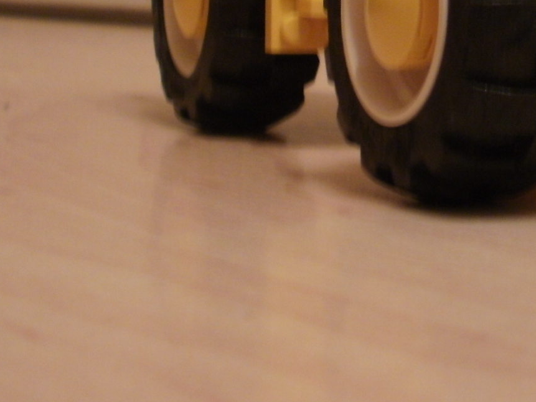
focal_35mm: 107
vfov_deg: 13.3
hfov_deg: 18.1
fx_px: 1657
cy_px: -151
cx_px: 461
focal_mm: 6.3
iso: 125
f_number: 3.5
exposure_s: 1/2
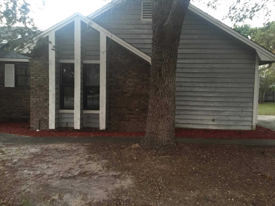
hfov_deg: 61.7
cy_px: 103
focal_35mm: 29
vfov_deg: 48.2
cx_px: 138
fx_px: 230
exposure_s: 1/15
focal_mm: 4.15
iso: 250
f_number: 2.2
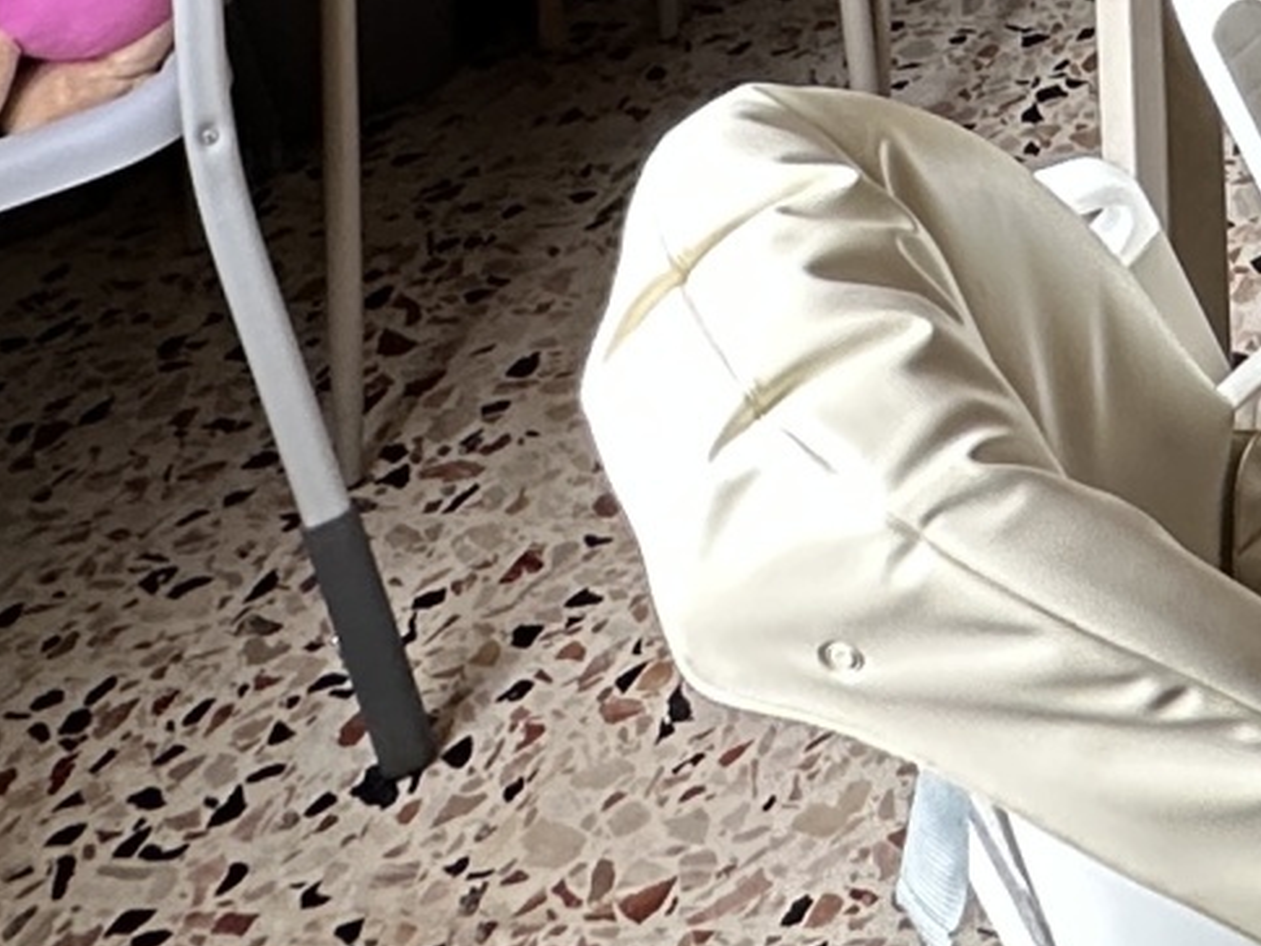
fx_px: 2696
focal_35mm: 74
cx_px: 2032
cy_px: -1480
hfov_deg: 21.0
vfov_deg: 13.2
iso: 125
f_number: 2.2
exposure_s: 1/99
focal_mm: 2.22
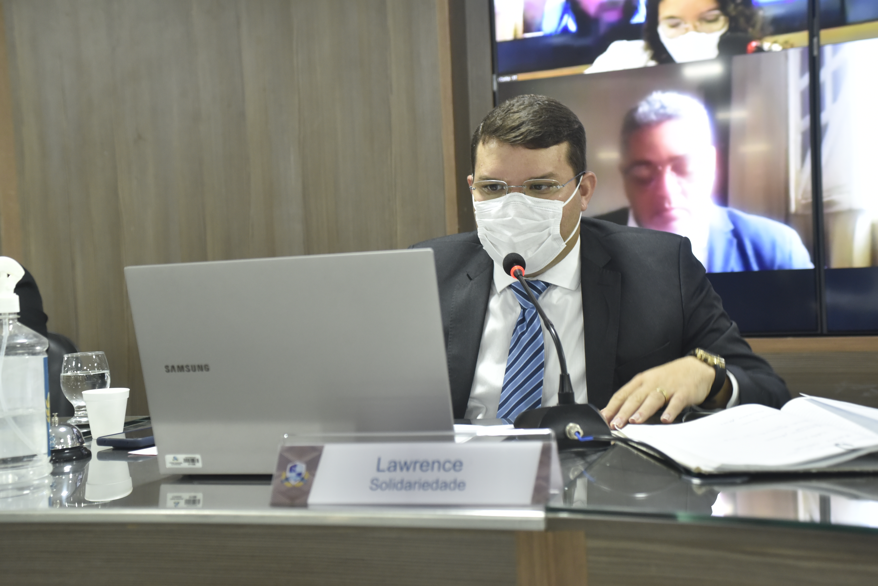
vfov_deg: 29.3
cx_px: 439
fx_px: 1122
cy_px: 293
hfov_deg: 42.7
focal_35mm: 46
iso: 2000
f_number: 4.5
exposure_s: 1/80
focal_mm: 46
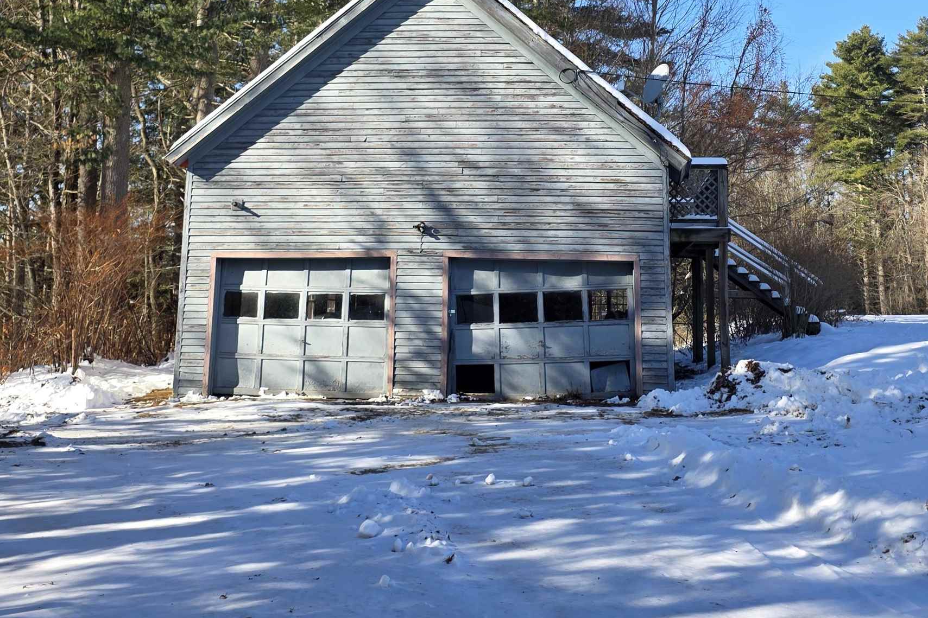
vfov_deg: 30.4
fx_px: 1108
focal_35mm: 43
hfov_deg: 45.4
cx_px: 504
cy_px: 124
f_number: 1.7
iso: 80
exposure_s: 1/2228
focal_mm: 6.3
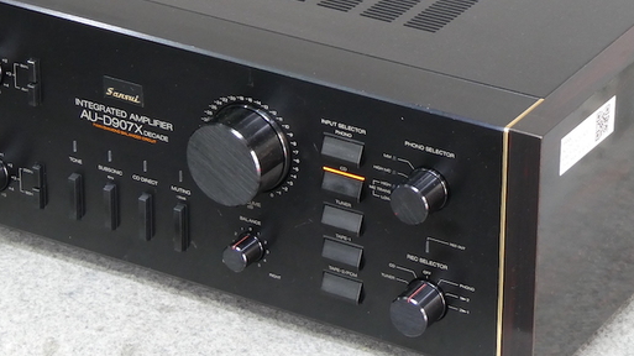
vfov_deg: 8.0
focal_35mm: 151
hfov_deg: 14.2
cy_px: 94
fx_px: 2537
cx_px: 295
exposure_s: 1/5
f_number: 4.6
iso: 200
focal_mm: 13.2
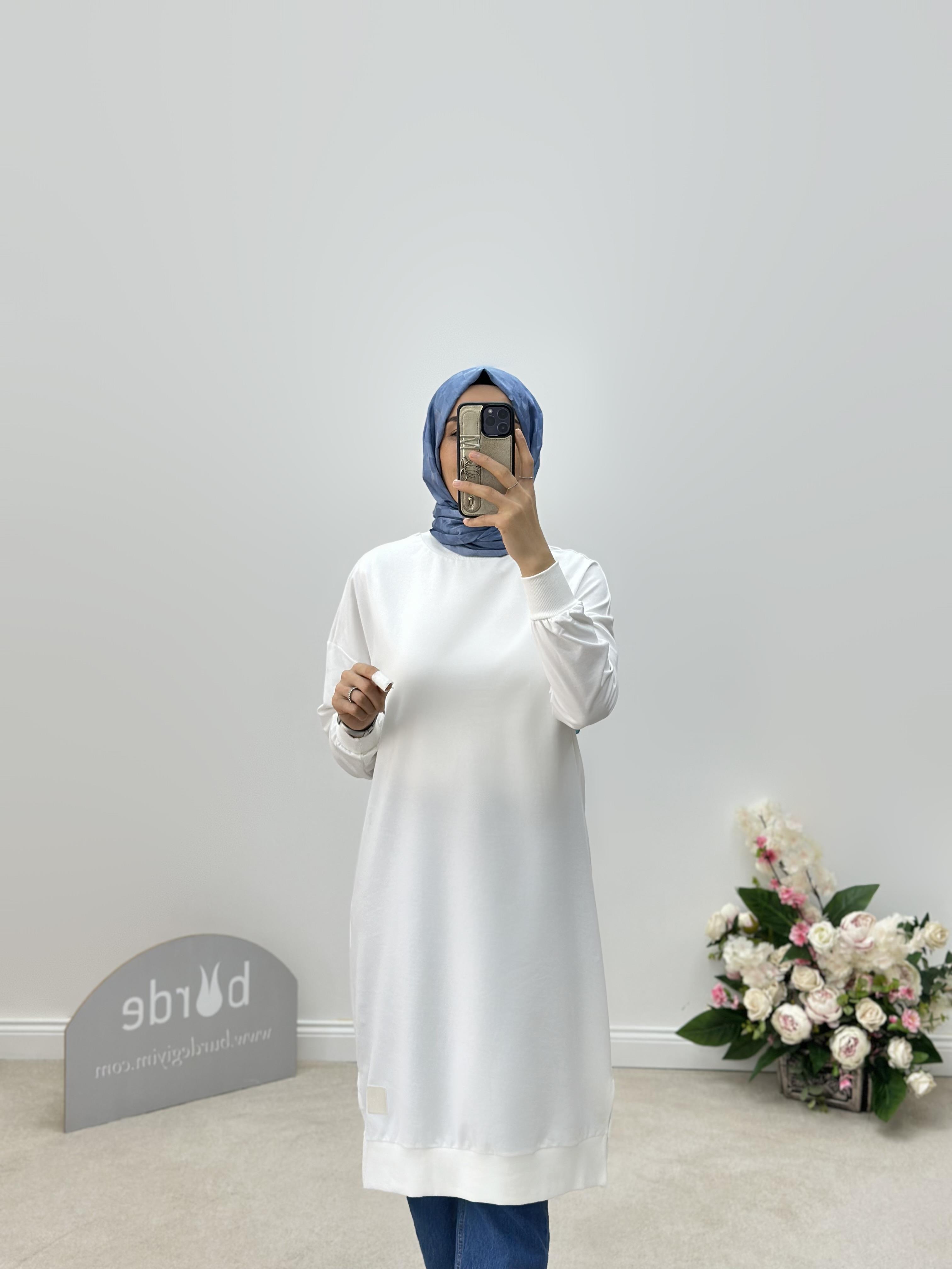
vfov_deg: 39.7
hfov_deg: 30.3
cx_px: 476
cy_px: 634
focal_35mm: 48
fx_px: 1760
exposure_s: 1/223
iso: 80
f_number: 1.78
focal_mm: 6.86
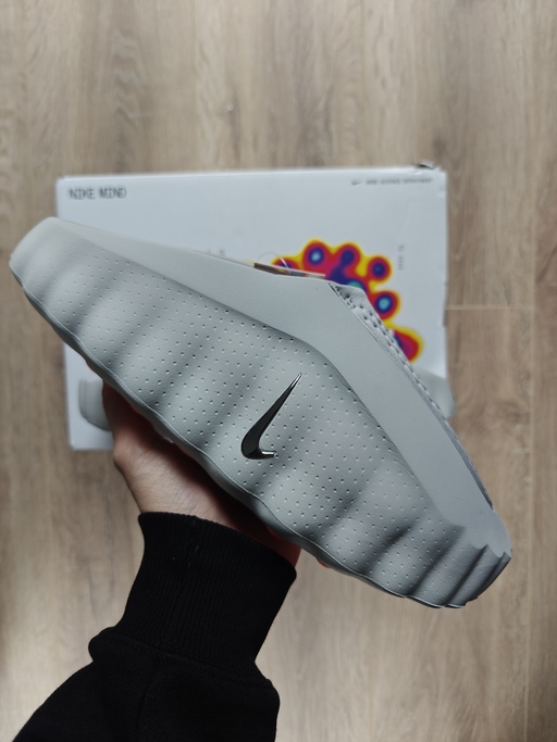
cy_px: 371
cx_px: 278
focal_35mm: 23
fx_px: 494
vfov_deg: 73.9
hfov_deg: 58.9
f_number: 1.6
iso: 200
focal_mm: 6.06
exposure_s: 1/100
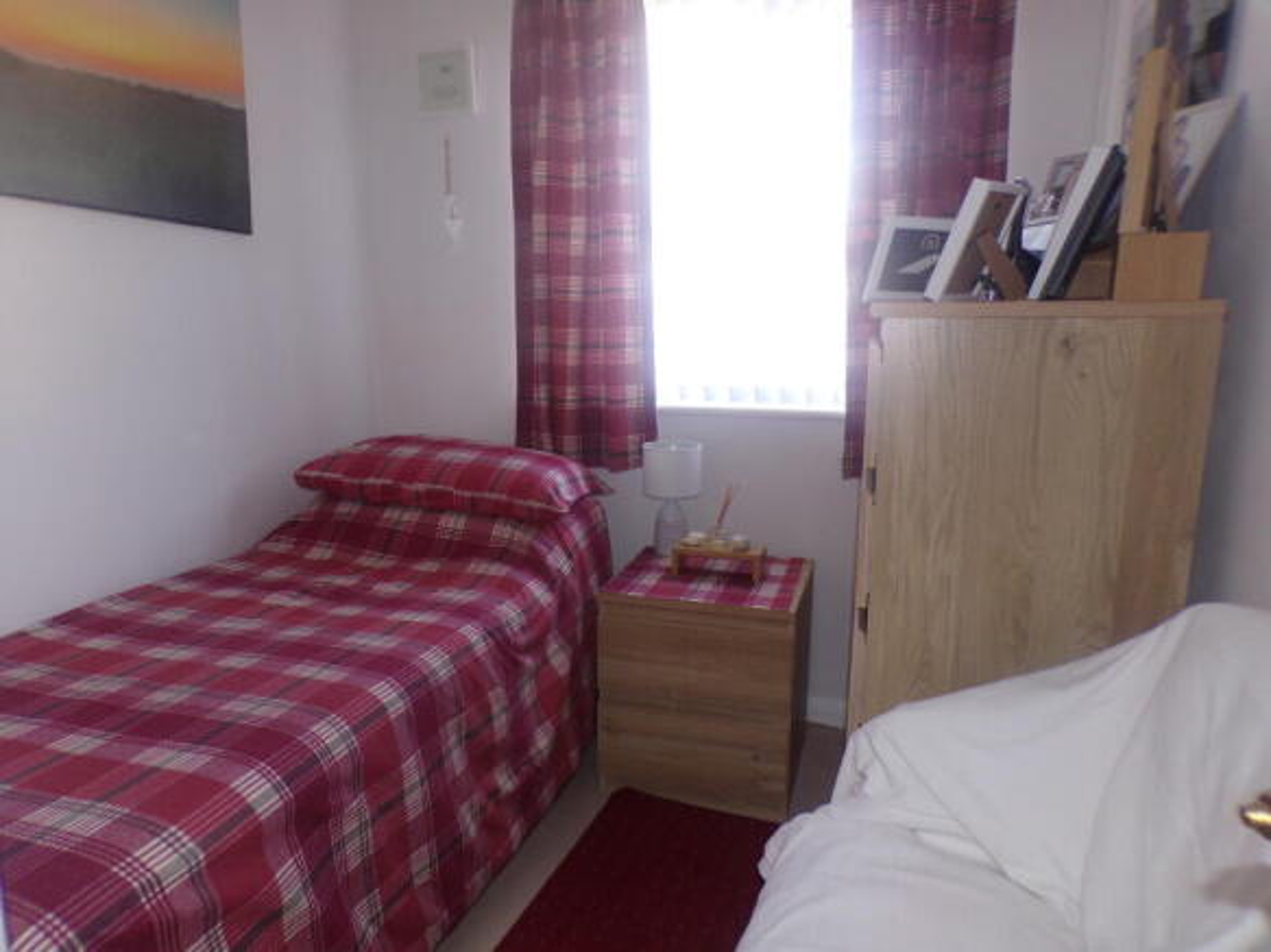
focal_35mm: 24
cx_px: 636
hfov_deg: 71.6
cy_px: 476
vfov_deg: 56.8
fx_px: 881
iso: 100
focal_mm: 4.3
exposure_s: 1/38
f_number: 3
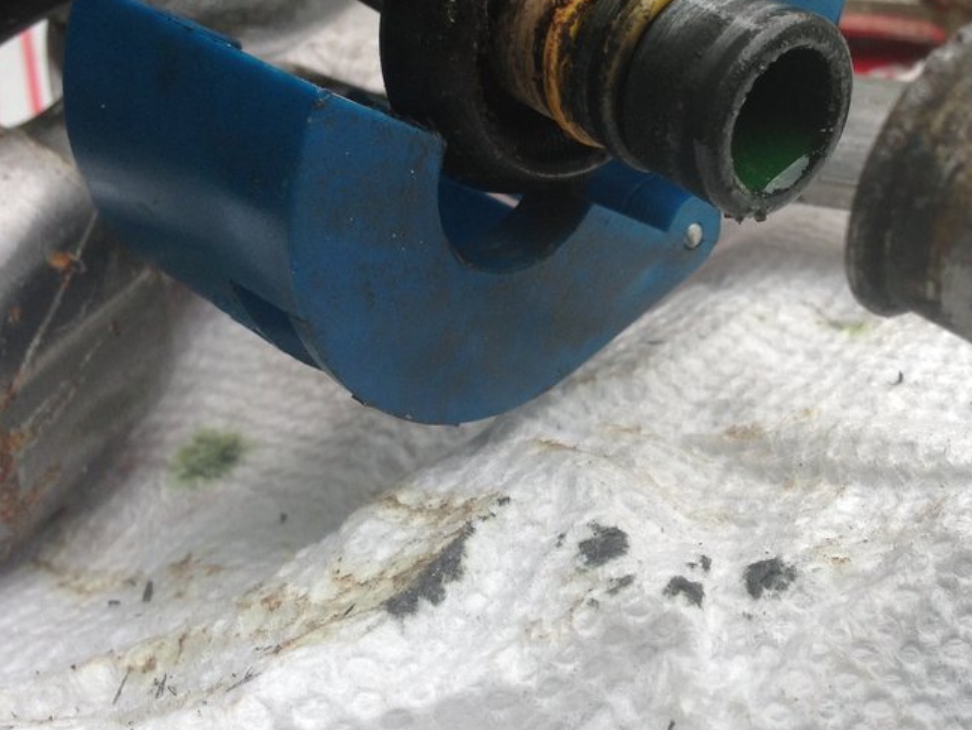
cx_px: 669
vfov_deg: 23.8
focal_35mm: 61
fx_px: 1713
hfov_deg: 31.4
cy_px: 196
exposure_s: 1/191
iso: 50
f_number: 2.4
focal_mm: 4.13
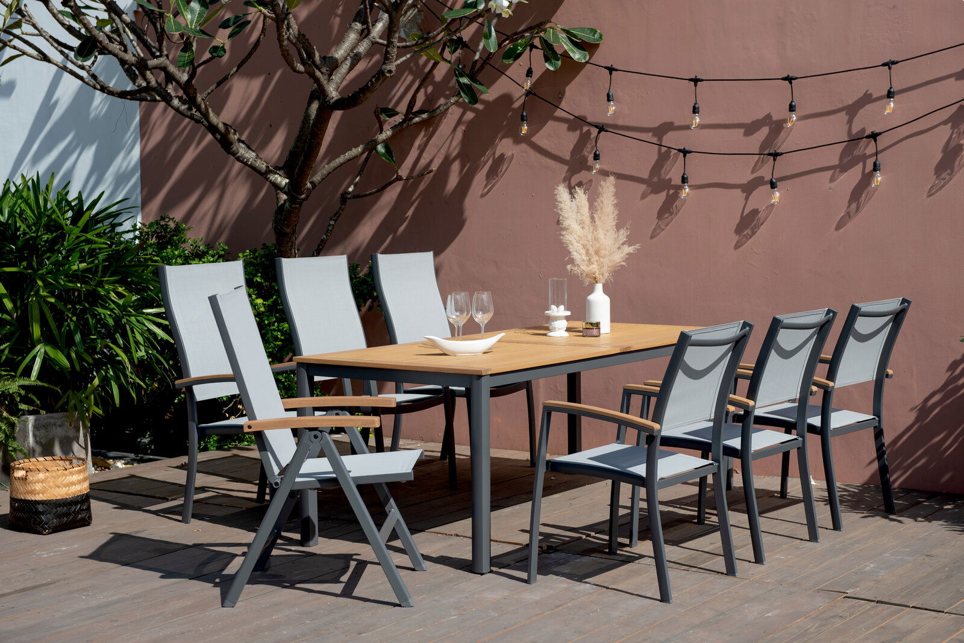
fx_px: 1607
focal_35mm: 60
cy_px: 322
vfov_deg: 22.6
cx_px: 482
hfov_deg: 33.4
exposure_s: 1/500
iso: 100
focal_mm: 60
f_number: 5.6
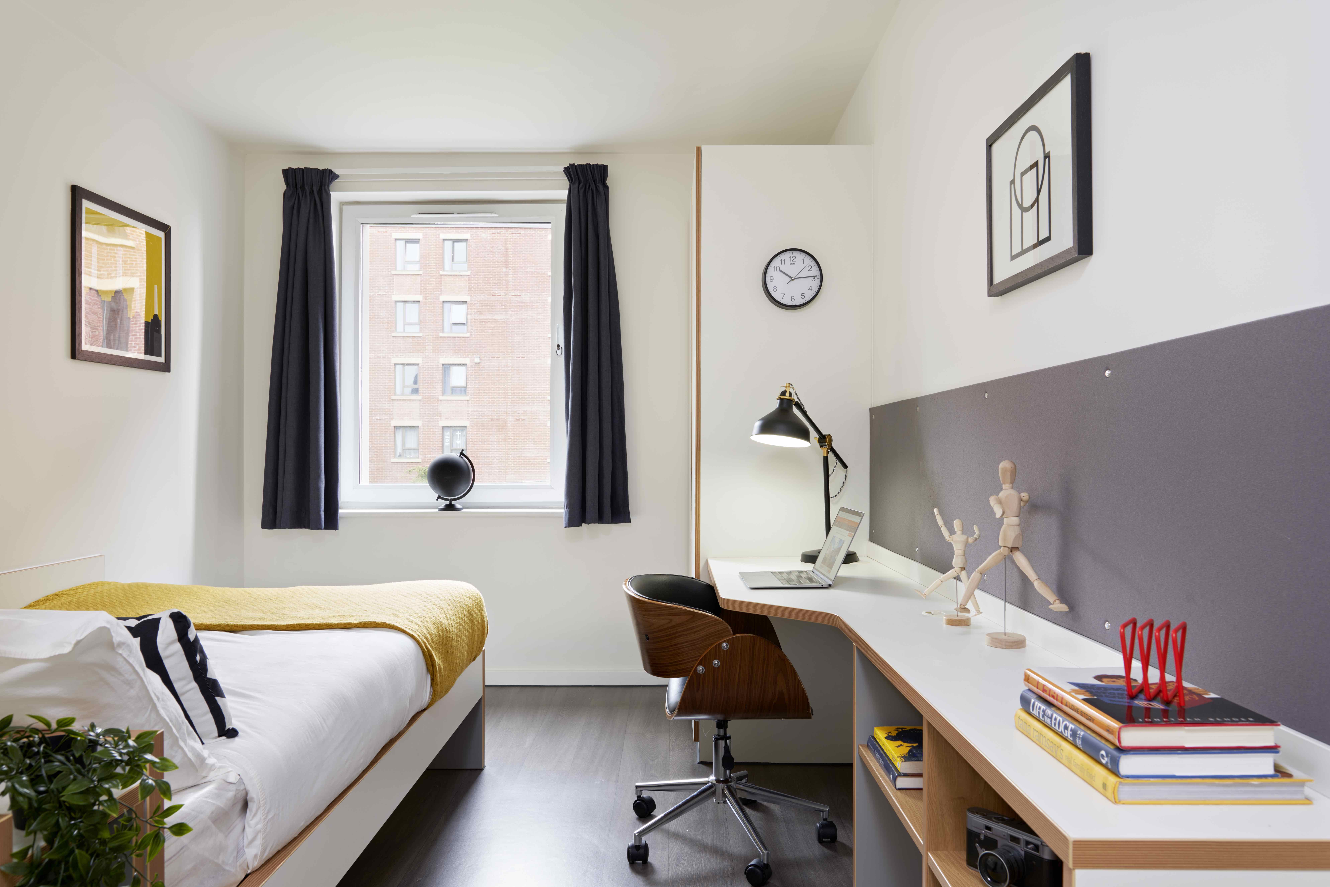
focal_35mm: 24
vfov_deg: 53.1
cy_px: 444
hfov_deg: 73.7
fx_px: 887
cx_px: 665
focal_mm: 24
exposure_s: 1/5
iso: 50
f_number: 10
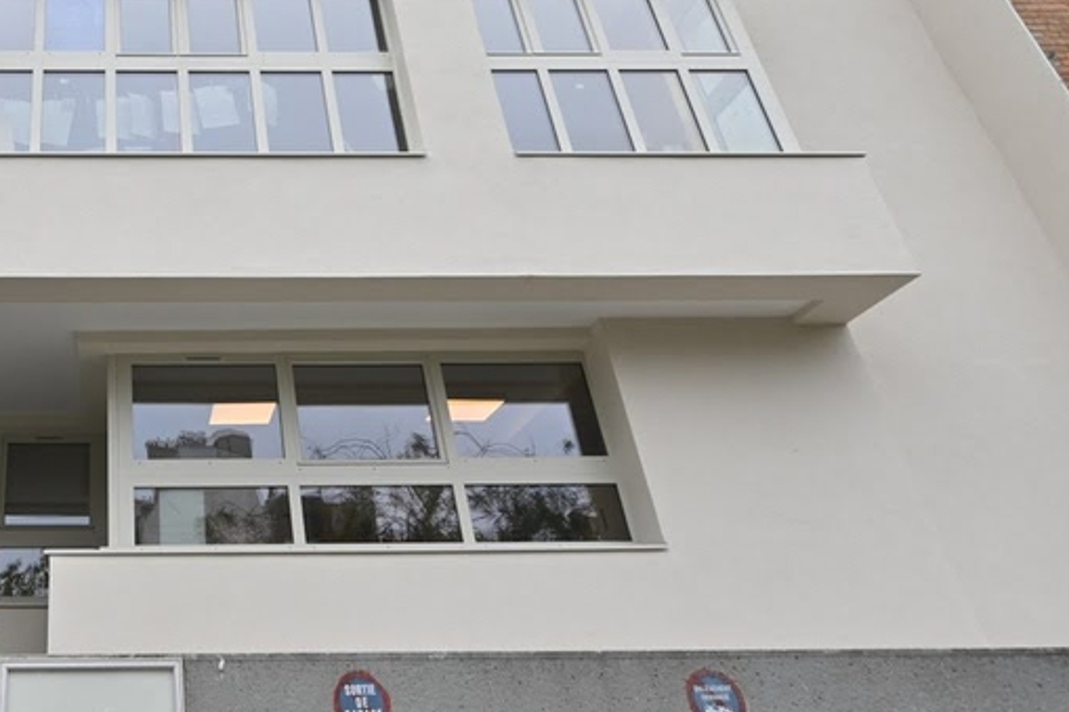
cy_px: 162
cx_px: 118
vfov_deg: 38.7
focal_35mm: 33
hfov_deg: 51.0
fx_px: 980
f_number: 4
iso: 72
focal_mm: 14
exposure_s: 1/200
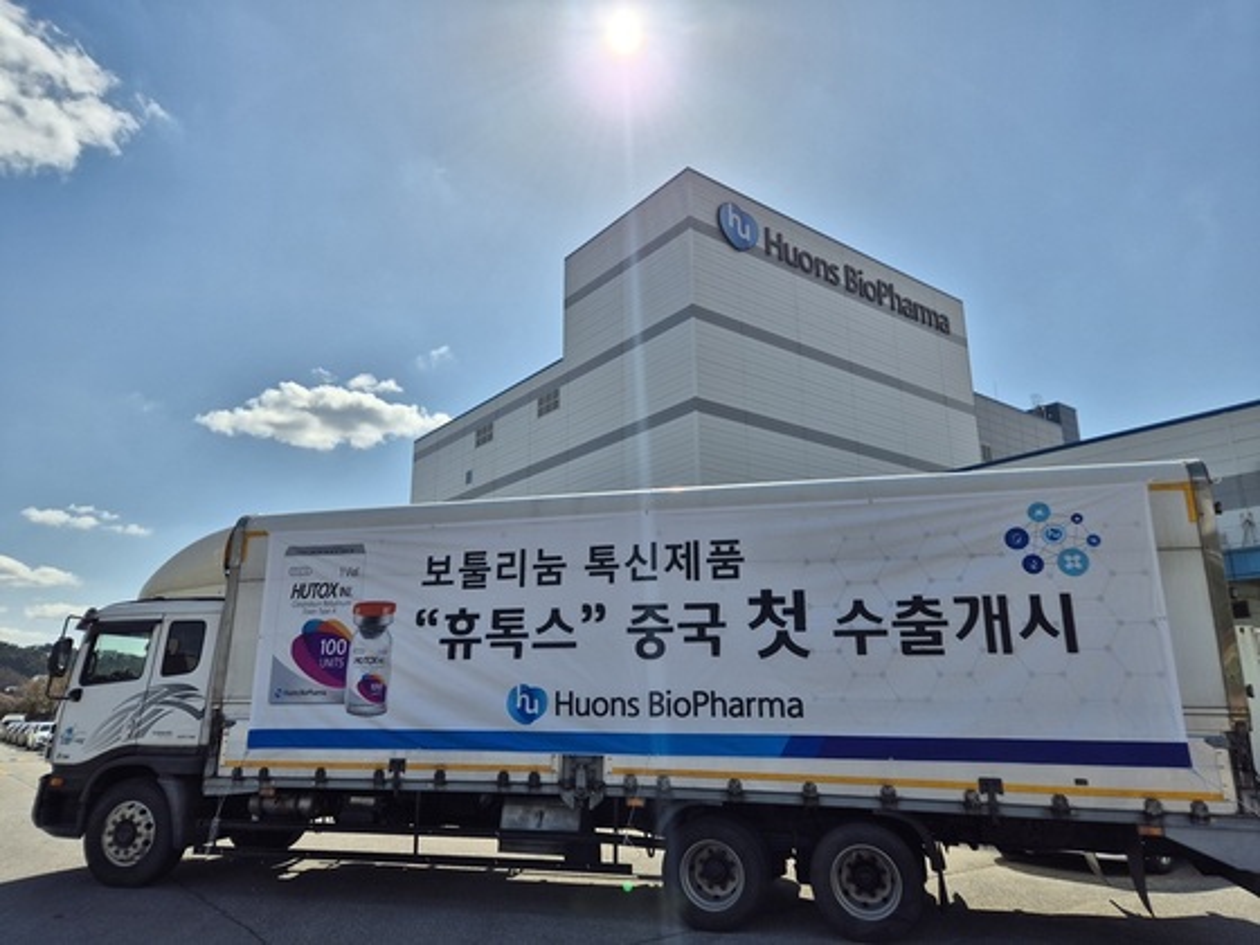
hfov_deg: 73.9
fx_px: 837
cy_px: 472
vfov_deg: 58.9
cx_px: 630
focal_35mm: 23
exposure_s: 1/4672
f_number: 1.8
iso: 25
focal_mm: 5.4
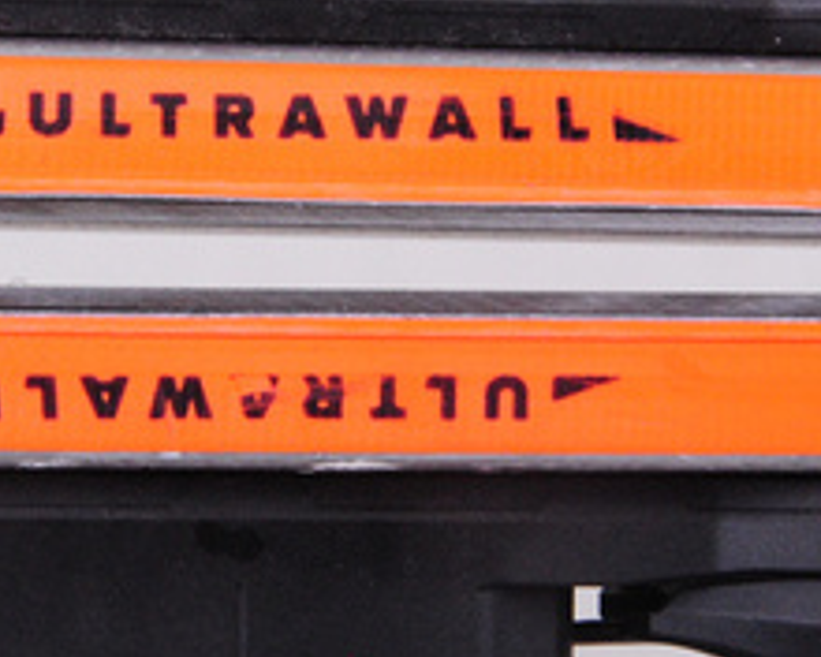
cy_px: 245
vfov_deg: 5.1
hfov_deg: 6.4
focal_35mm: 302
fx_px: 7337
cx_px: 228
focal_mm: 105
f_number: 16
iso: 3200
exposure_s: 1/180
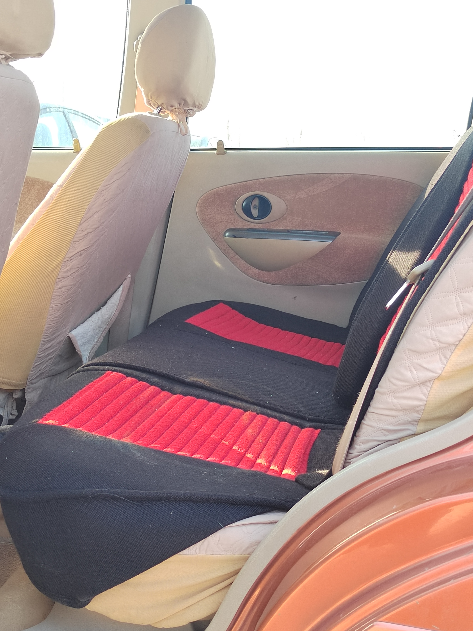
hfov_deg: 31.5
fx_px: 838
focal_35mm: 46
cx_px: 236
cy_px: 316
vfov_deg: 41.2
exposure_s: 1/100
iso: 319
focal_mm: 5.52
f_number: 1.9
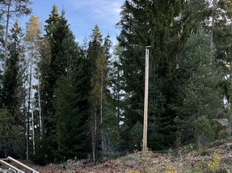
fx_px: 389
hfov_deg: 31.2
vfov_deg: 24.4
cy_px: 159
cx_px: 11
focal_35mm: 58
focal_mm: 4.2
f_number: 1.6
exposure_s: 1/215
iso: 32
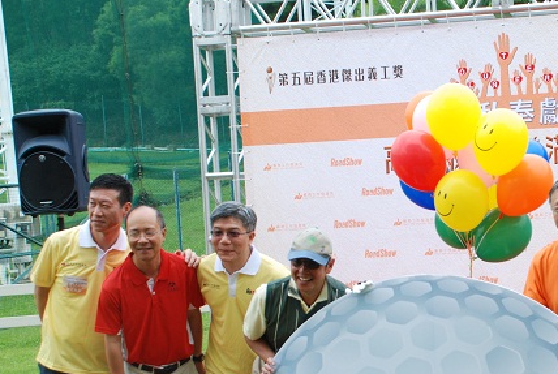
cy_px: 265
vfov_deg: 17.9
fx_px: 1180
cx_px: 441
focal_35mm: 76
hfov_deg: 26.2
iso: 400
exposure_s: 1/640
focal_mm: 28
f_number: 4
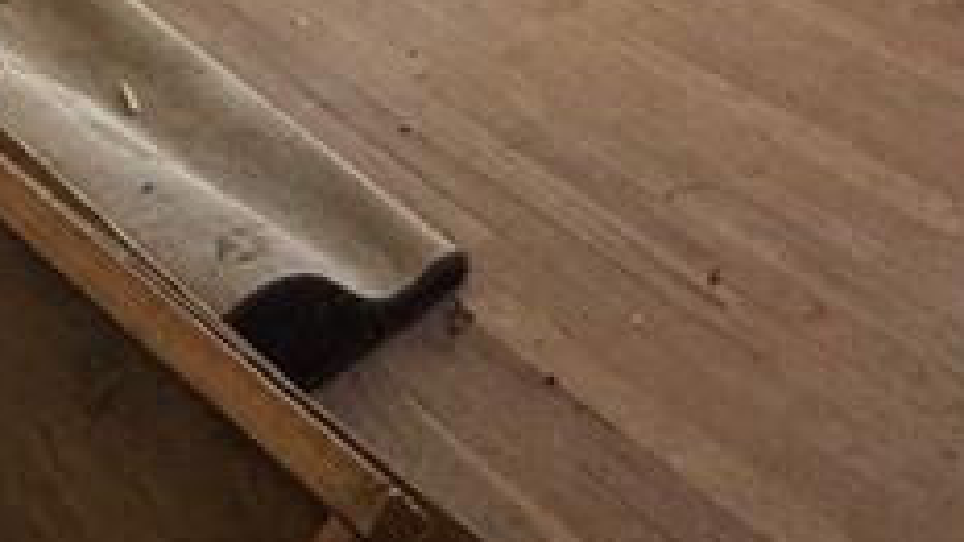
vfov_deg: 13.8
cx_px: 687
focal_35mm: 67
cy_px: -687
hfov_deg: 31.0
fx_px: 1712
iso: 200
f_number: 2.2
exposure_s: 1/99
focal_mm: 2.22
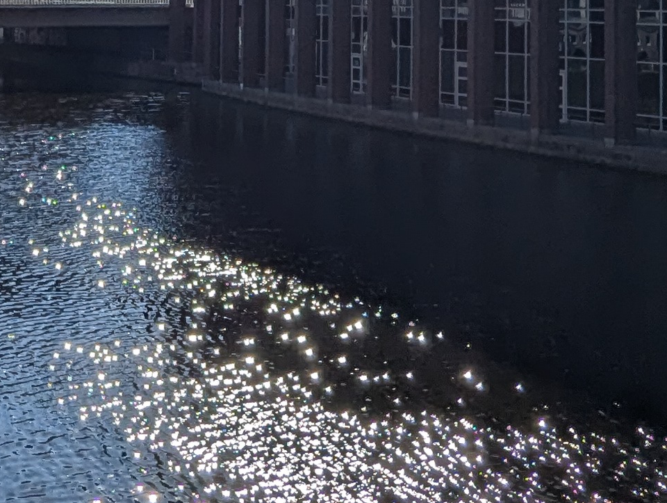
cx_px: 166
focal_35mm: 68
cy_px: -48
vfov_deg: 20.7
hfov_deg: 28.1
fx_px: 1312
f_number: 2.2
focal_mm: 2.35
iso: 52
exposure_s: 1/6211
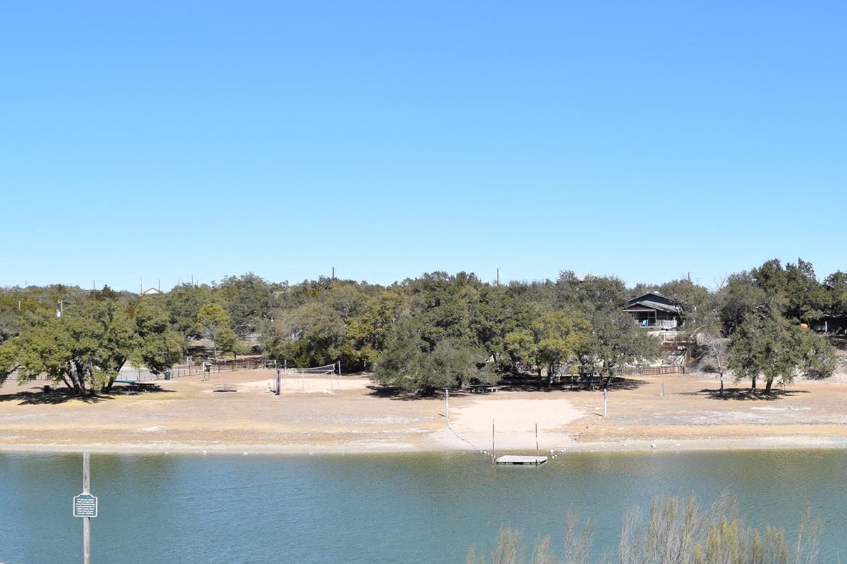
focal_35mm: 51
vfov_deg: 26.3
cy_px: 396
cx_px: 632
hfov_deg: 37.9
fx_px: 1200
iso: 200
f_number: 10
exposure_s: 1/400
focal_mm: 20
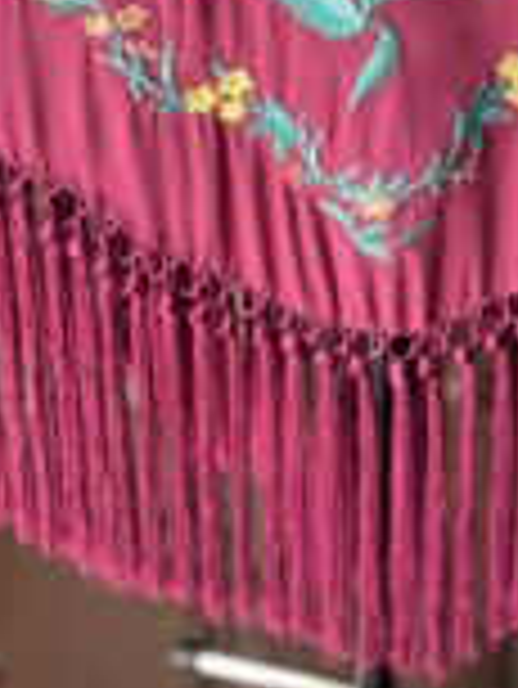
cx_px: 401
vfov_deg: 25.2
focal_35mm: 68
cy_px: -175
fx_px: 1355
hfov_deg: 21.4
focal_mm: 5.96
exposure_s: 1/154
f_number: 1.6
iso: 32
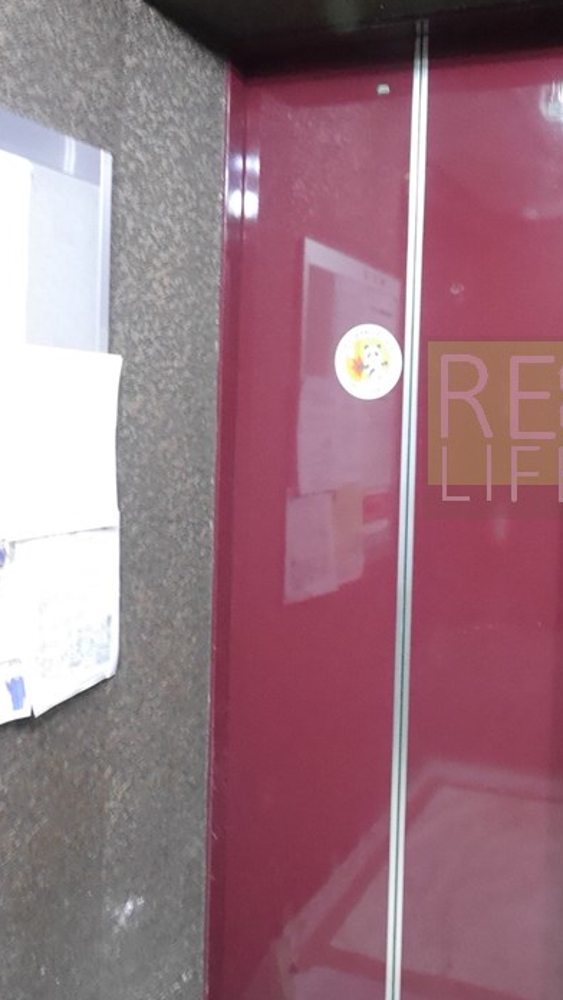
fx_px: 743
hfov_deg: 38.4
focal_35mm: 28
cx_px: 514
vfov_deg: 67.6
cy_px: 428
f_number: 4
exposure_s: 1/8
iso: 3200
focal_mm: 7
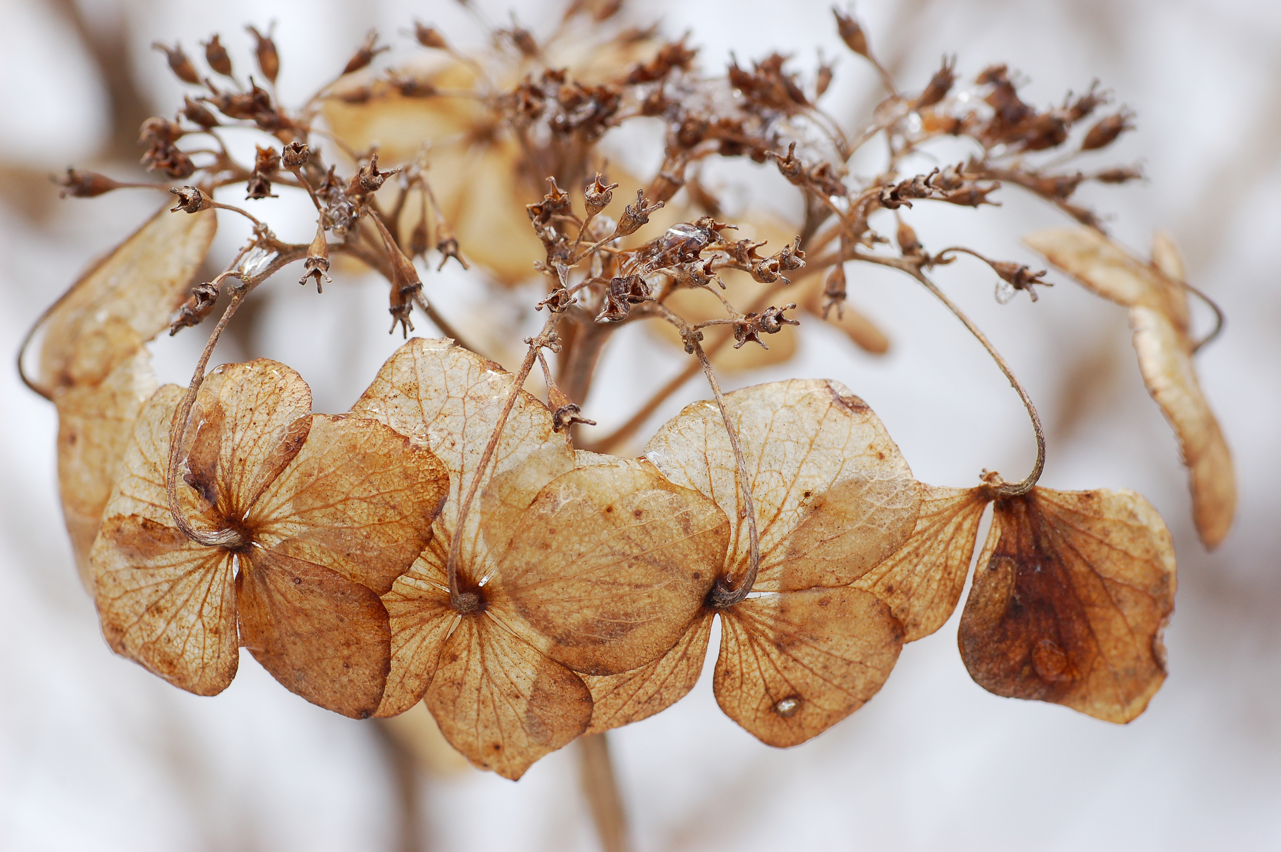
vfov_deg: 13.0
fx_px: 3733
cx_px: 640
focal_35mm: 105
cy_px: 426
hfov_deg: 19.5
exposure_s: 1/200
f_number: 7.1
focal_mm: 70
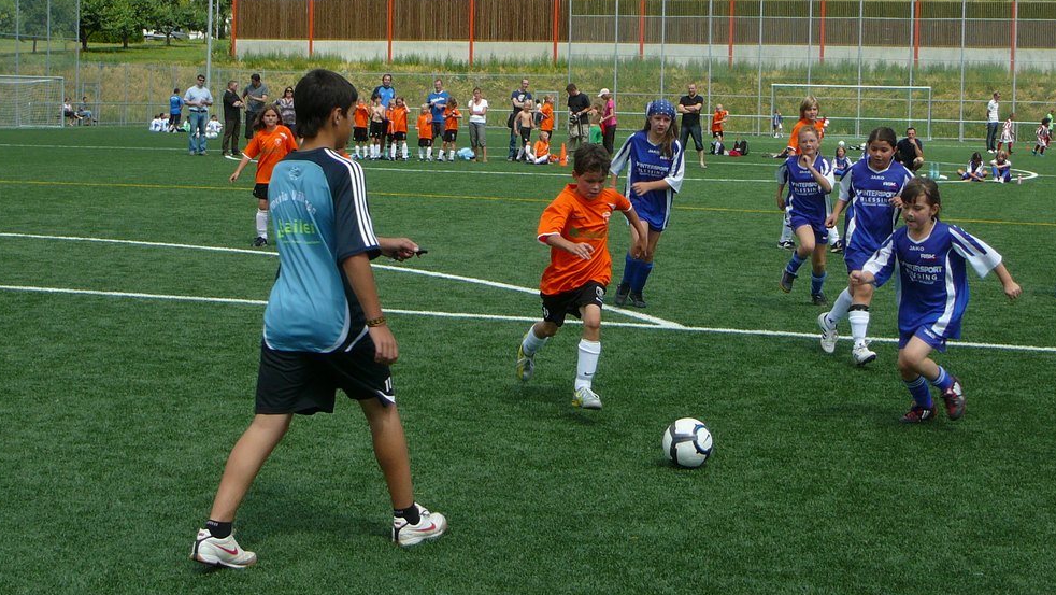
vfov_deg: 19.7
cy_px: 215
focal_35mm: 61
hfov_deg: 34.3
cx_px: 525
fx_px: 1709
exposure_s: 1/320
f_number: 5.6
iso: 80
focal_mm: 8.2
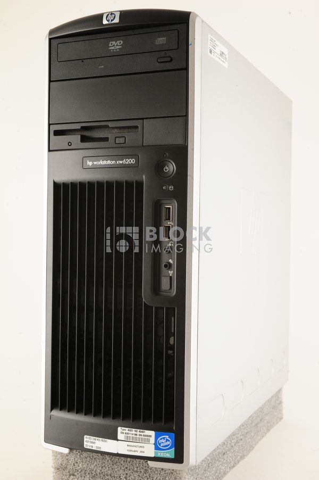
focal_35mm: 50
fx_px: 666
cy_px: 240
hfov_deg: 27.0
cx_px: 160
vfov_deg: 39.6
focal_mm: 50
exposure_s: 1/160
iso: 1600
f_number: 13
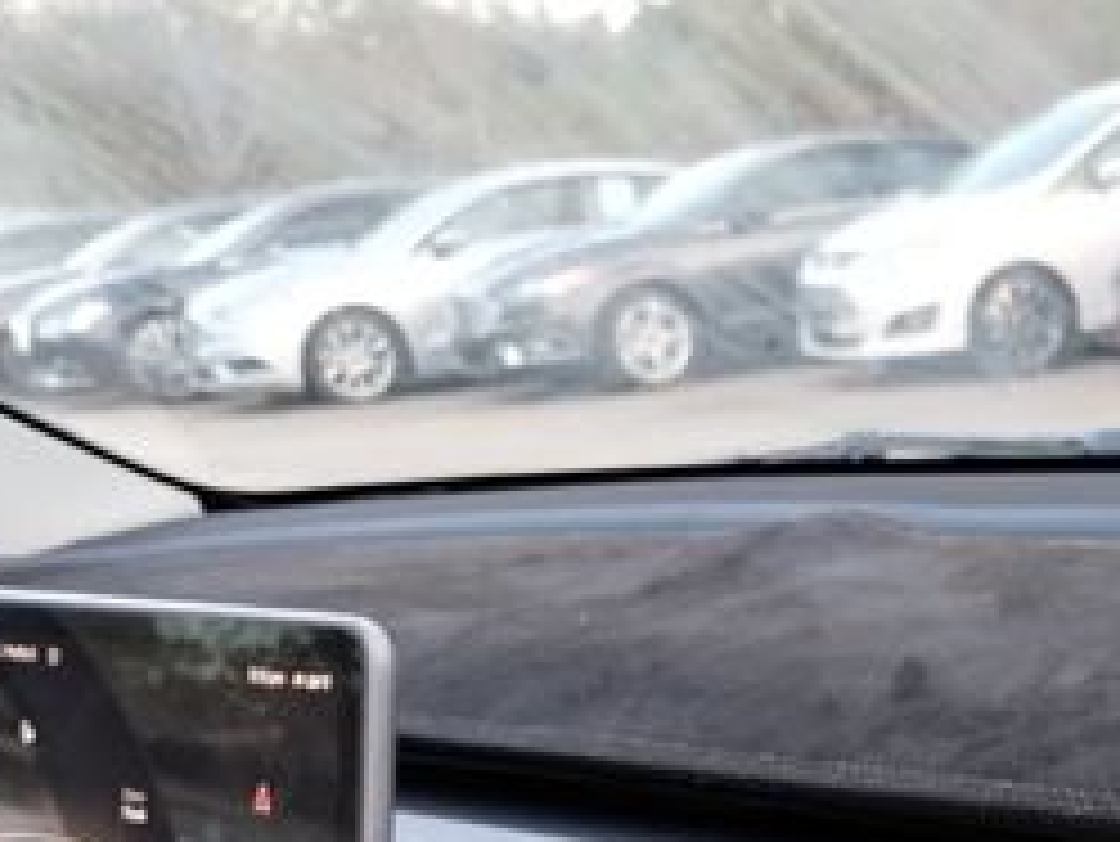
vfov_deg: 19.6
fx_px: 2331
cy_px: 937
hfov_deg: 25.5
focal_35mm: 72
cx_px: 1156
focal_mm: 4.27
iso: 428
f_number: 1.8
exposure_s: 1/40
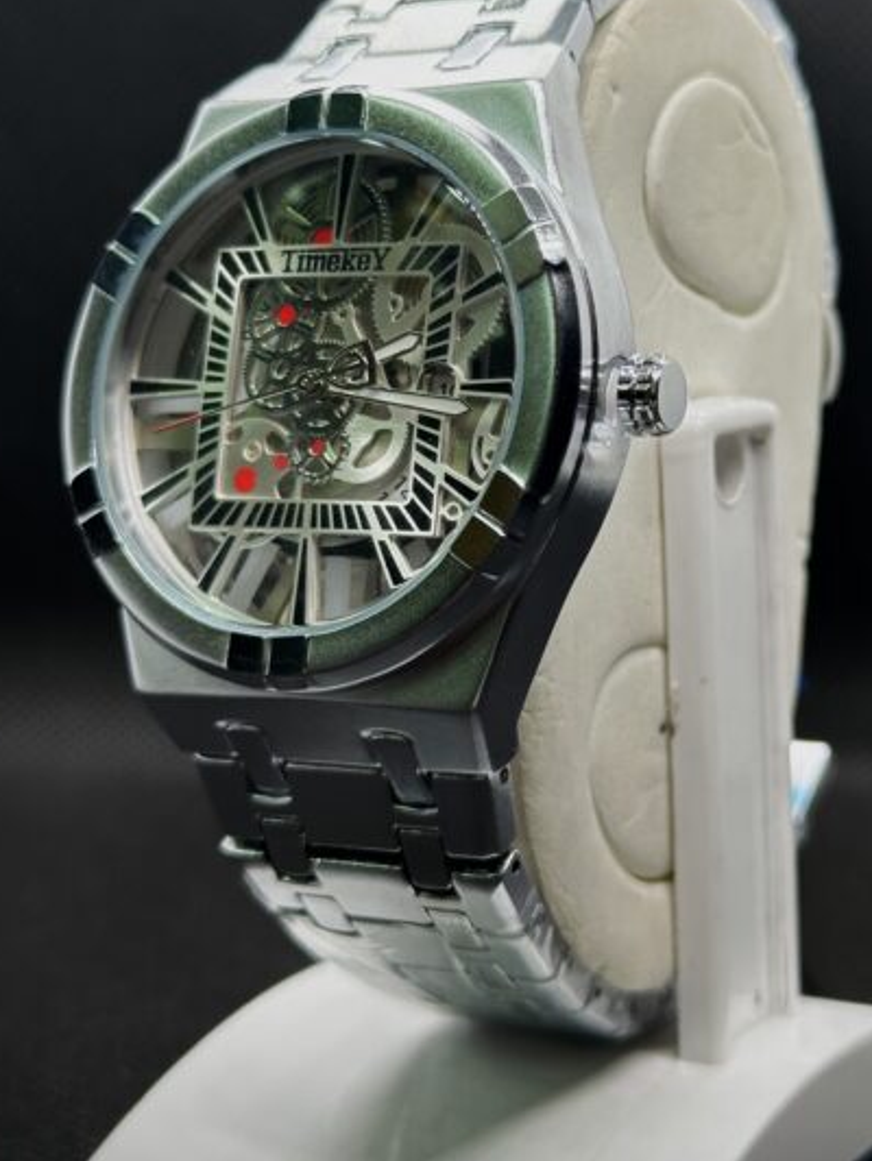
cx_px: 552
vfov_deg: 26.9
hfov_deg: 20.4
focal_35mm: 72
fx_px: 2417
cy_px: 431
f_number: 1.78
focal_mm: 6.86
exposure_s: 1/107
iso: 64
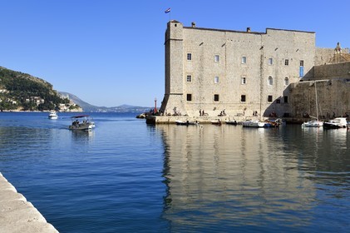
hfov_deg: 48.5
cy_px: 116
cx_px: 175
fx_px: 389
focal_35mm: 40
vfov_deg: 33.3
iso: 200
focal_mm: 40
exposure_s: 1/400
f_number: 11
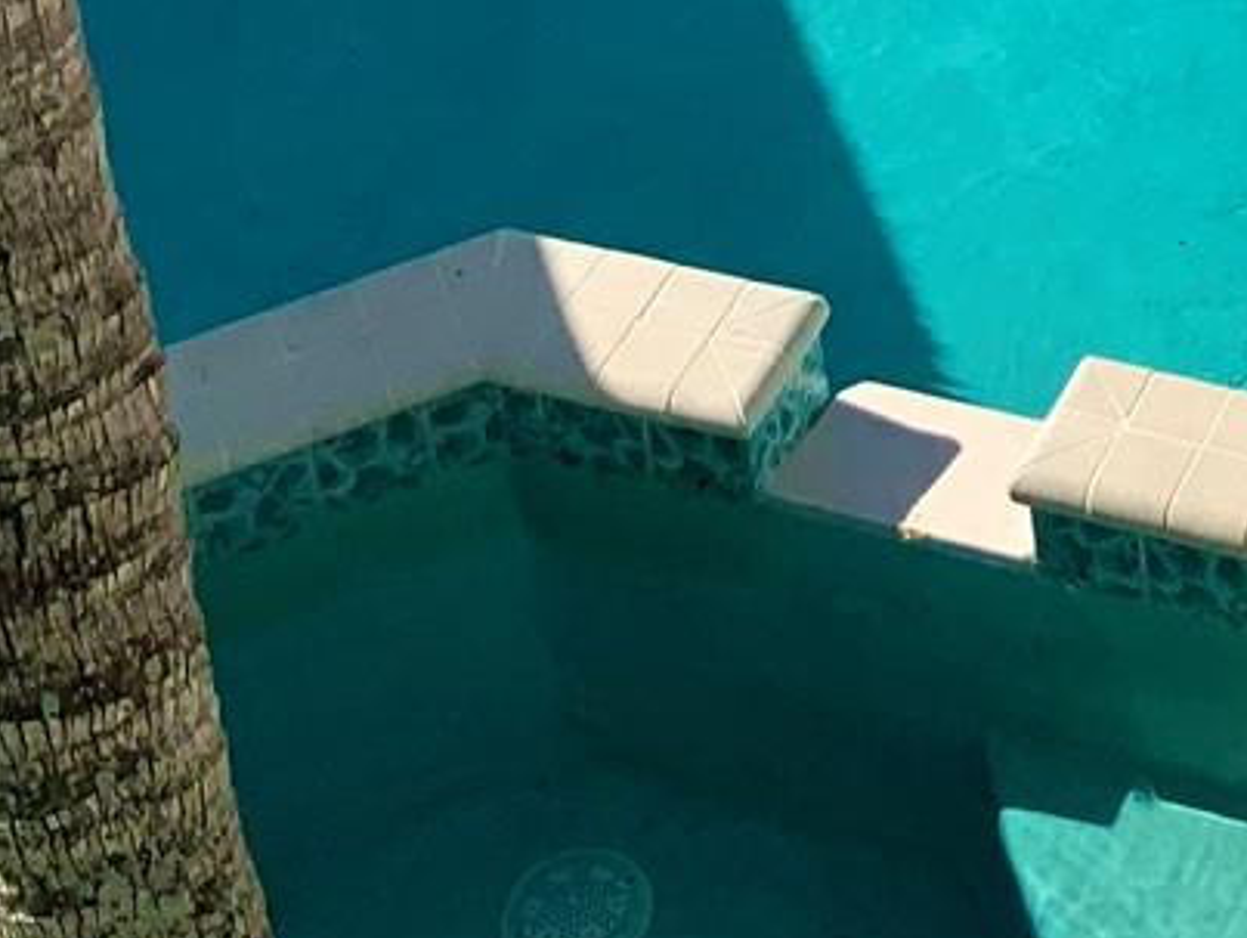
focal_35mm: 115
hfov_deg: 16.6
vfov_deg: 11.9
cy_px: -774
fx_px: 4146
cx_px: 1377
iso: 20
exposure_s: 1/3534
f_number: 1.8
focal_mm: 3
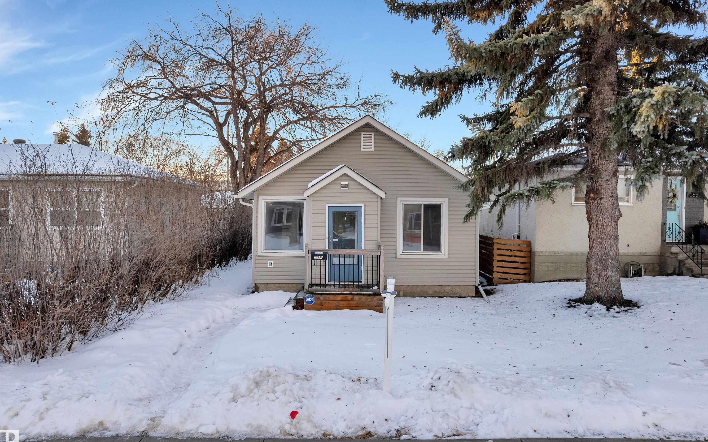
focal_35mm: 23
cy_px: 220
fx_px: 444
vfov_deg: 53.0
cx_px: 359
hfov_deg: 77.2
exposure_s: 1/400
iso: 100
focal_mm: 8.38
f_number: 2.4
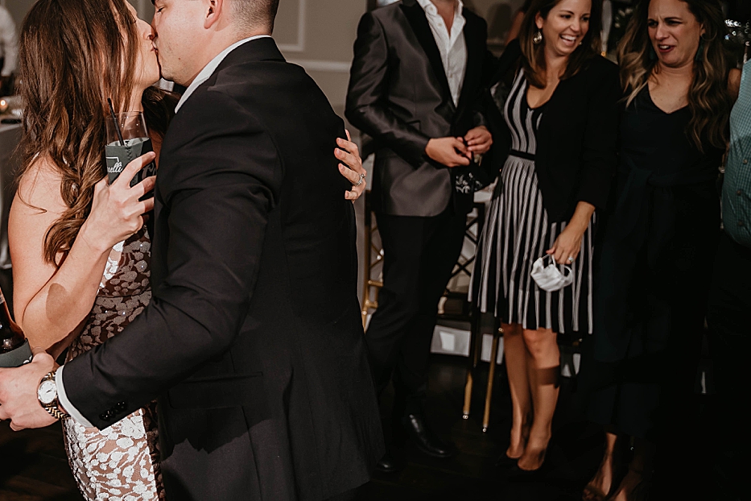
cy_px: 152
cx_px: 198
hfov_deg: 45.0
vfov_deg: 31.5
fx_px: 876
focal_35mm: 42
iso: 800
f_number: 2.8
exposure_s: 1/250
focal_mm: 28
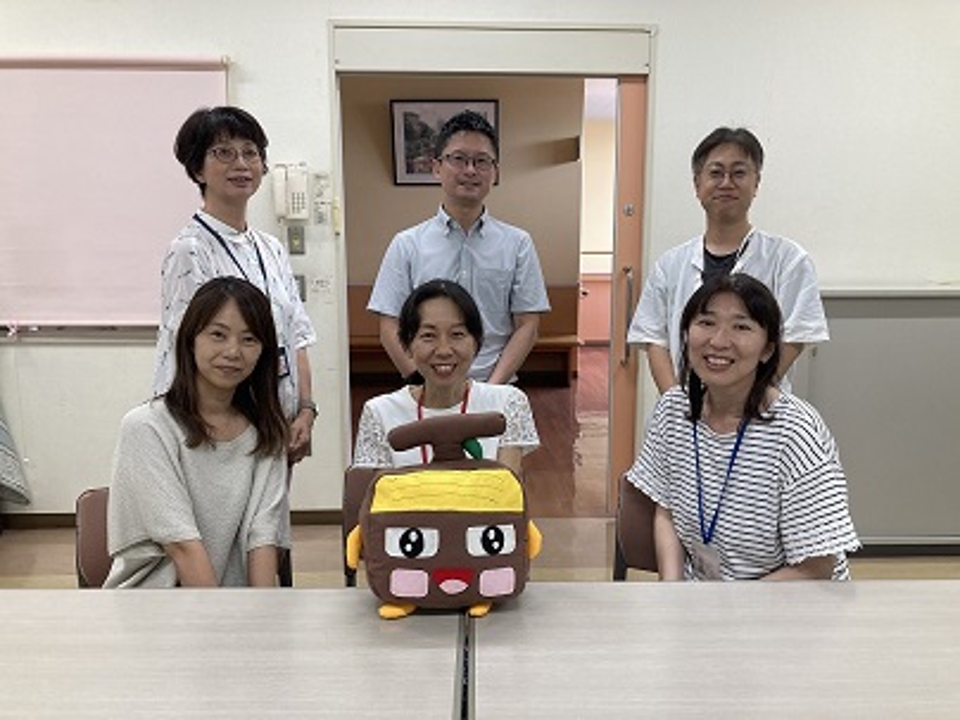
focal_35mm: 28
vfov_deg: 49.7
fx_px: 777
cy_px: 360
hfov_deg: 63.4
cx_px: 480
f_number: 1.8
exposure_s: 1/100
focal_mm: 3.99
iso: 80
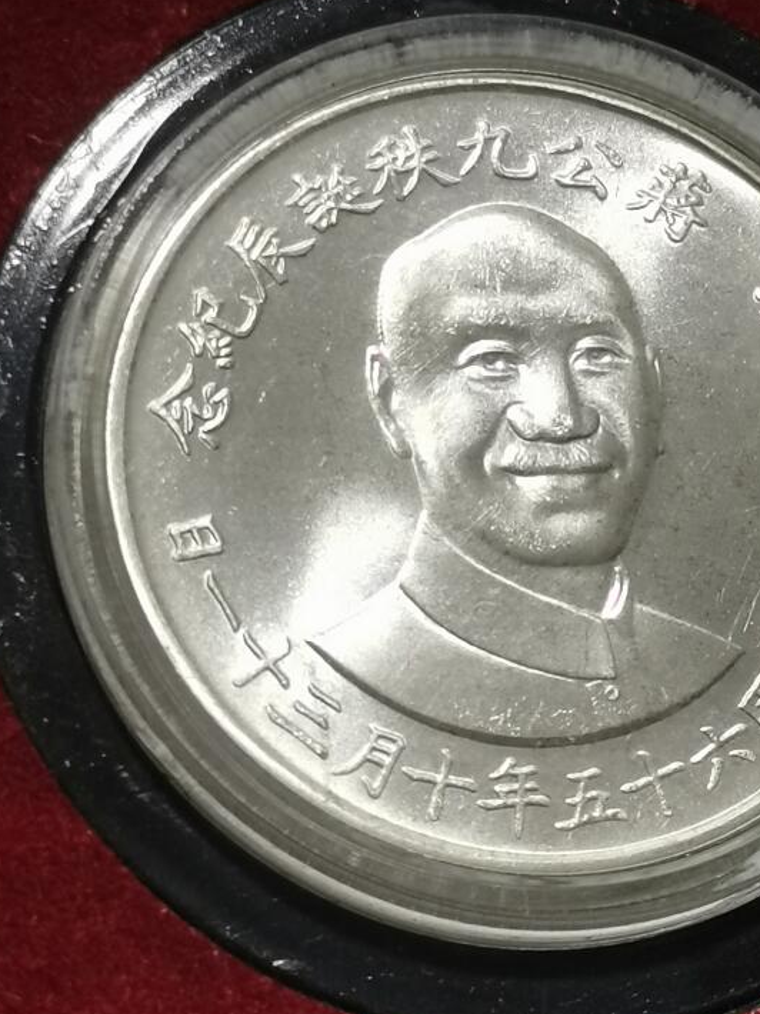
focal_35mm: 142
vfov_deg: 13.9
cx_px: 510
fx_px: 4159
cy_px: 424
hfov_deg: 10.4
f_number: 1.8
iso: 80
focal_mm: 5.58
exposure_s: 1/120
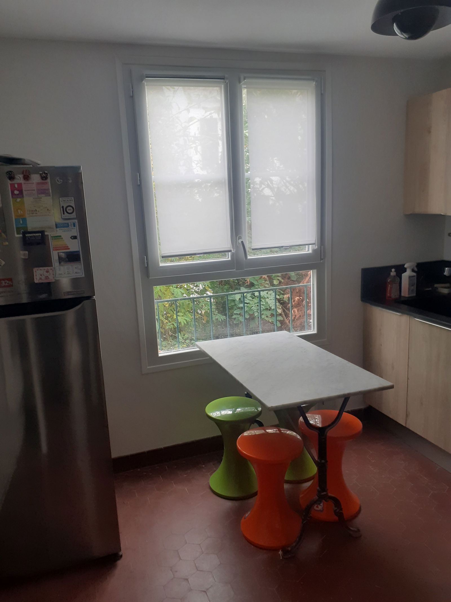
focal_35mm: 27
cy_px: 301
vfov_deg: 65.3
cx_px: 226
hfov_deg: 51.4
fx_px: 469
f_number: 1.9
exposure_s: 1/50
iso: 80
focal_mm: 3.6
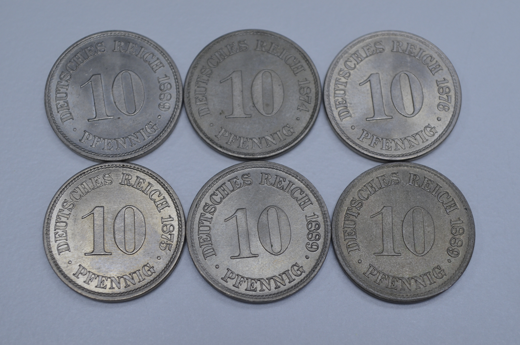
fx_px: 1189
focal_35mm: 82
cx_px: 260
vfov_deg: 16.5
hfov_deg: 24.7
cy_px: 172
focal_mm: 55
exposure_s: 1/60
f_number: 8
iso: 360
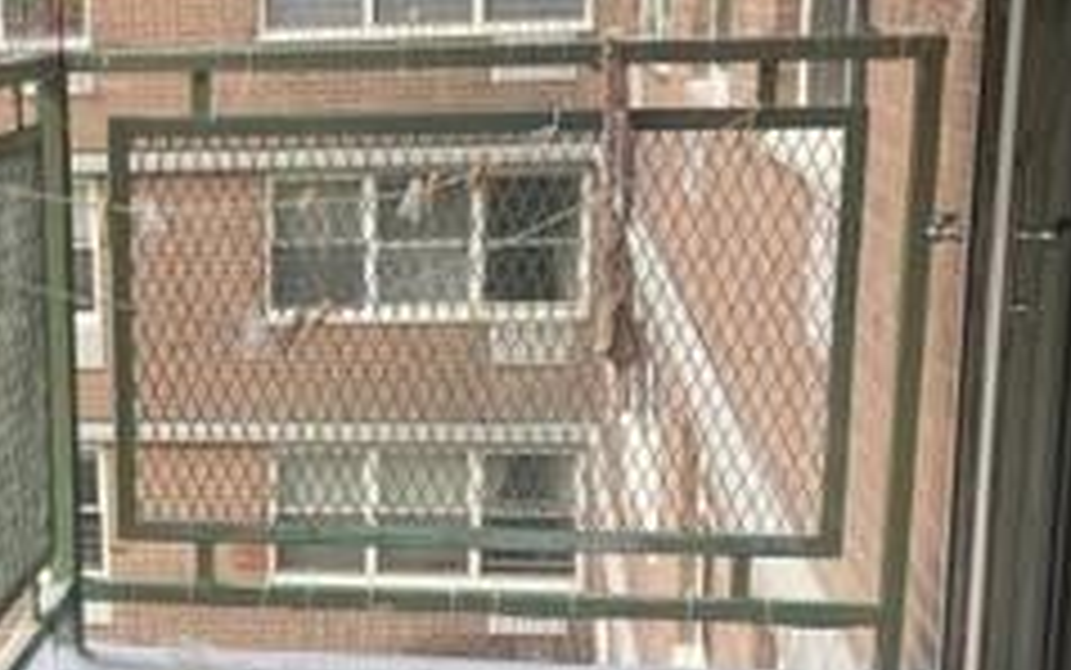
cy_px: 490
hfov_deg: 26.9
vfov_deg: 17.6
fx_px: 2161
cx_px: 108
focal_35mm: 74
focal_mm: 5.1
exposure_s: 1/237
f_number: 1.6
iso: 32
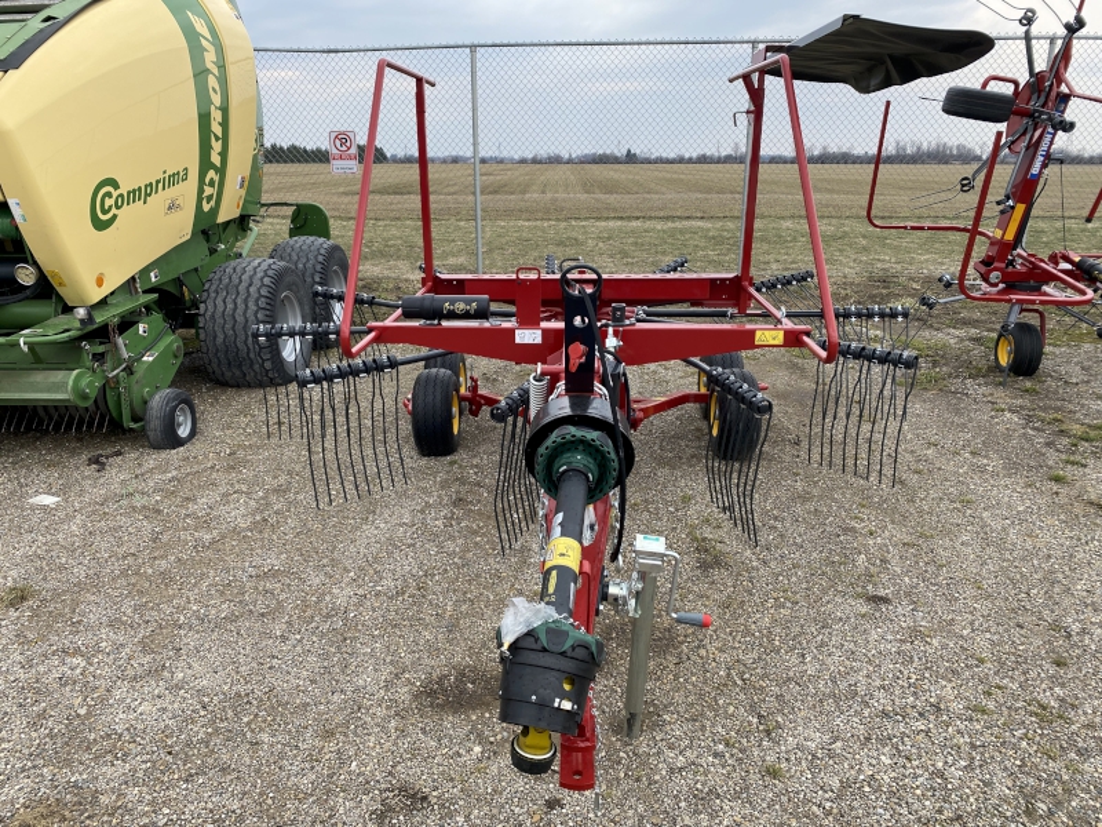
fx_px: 828
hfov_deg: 67.3
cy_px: 414
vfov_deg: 53.1
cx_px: 551
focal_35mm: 26
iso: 32
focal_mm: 4.25
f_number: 1.8
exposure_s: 1/788
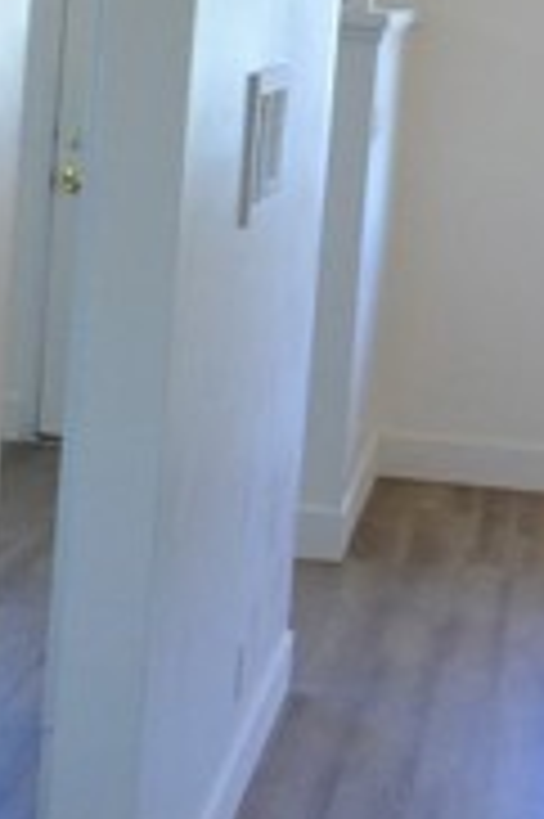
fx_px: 2157
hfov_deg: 14.3
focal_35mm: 95
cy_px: 126
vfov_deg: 21.1
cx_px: 474
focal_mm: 18
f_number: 14
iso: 3200
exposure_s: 1/25
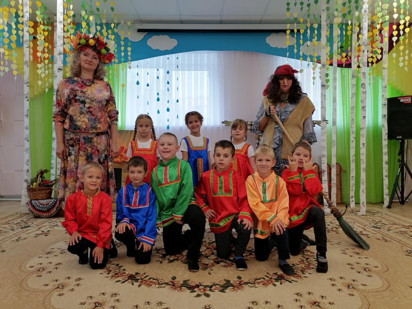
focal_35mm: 27
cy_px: 154
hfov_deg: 65.3
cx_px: 206
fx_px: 321
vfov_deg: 51.4
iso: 64
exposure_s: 1/50
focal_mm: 5.3
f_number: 1.8
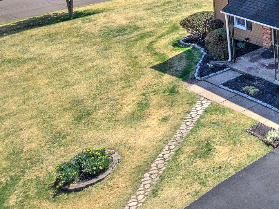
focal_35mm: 69
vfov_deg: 21.0
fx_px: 556
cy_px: 37
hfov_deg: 24.4
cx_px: 370
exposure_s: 1/2500
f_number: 1.8
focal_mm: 8.7
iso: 200
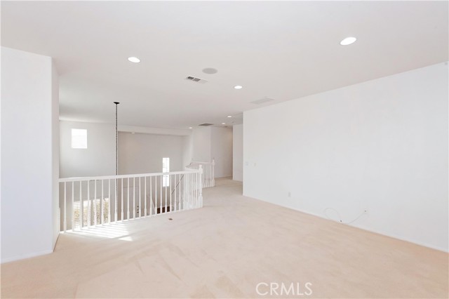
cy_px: 150
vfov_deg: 77.3
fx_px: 187
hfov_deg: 100.4
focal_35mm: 15
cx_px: 224
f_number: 13
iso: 800
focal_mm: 10
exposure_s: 1/250
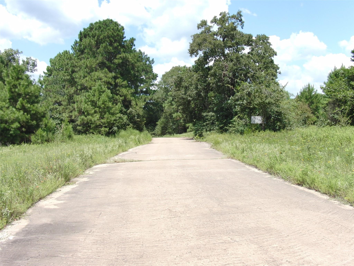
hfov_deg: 51.4
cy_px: 133
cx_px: 177
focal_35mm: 36
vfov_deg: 39.7
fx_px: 368
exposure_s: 1/1000
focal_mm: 7.3
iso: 100
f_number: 2.7
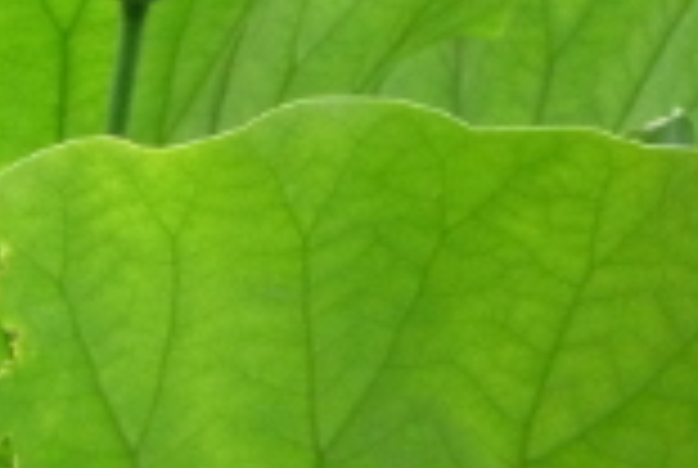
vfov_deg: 2.6
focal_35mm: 532
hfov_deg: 3.8
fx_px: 10335
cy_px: -198
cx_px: -437
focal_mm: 22
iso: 400
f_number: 5.9
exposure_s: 1/50
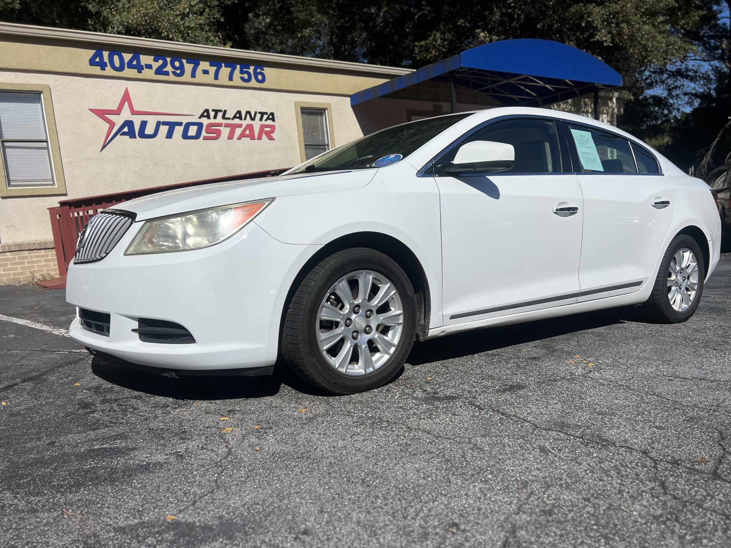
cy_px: 274
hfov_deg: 67.3
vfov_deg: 53.1
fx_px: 549
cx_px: 366
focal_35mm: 26
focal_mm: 5.7
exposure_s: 1/14286
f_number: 1.5
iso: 50
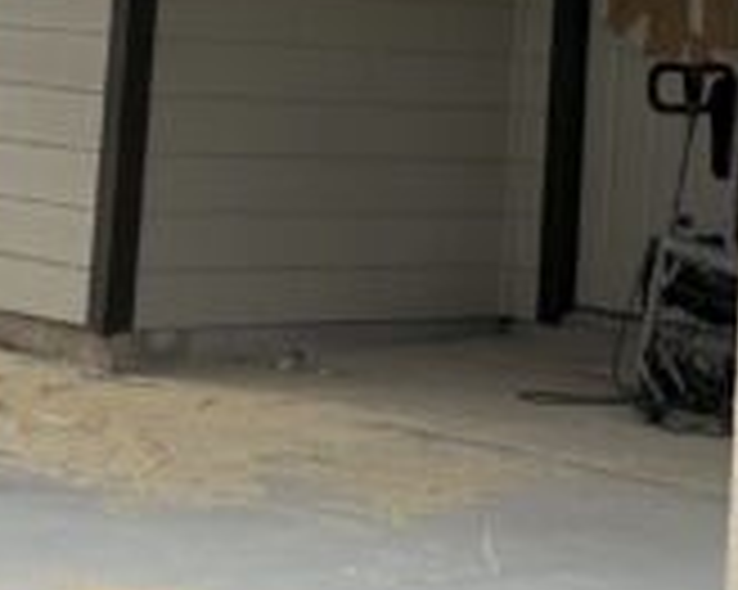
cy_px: -423
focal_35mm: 146
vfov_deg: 10.1
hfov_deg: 13.2
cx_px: 248
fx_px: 3187
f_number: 1.78
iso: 100
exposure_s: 1/1855
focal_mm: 6.76
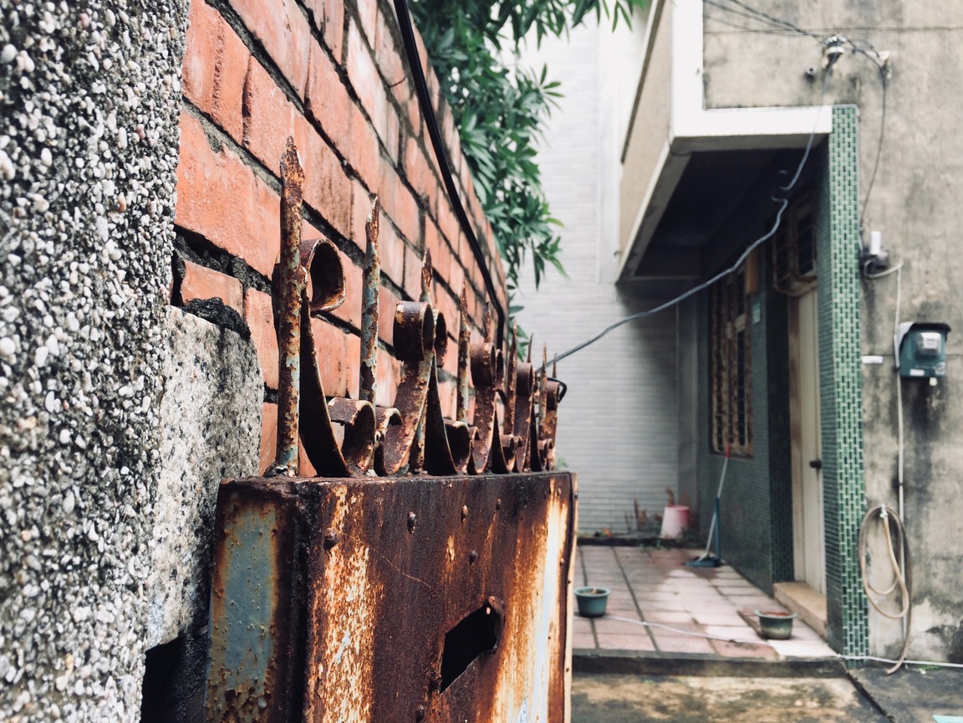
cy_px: 362
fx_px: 807
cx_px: 482
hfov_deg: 61.7
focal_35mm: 29
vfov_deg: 48.2
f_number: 2.2
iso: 40
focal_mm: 4.15
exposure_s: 1/60
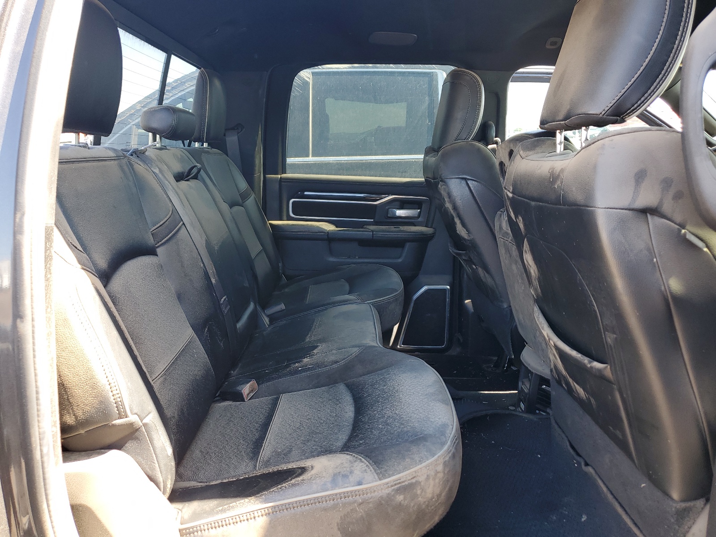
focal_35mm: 26
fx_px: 538
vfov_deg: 53.1
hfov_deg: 67.3
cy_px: 268
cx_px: 358
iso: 50
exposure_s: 1/120
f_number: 1.5
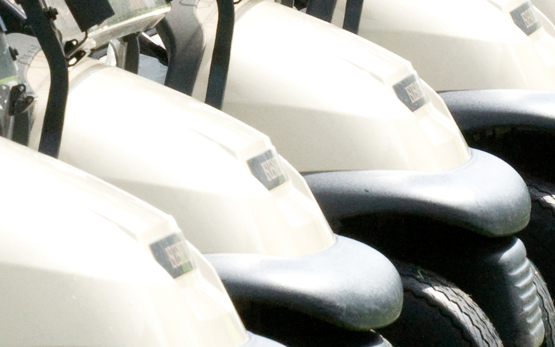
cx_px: -104
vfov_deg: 2.6
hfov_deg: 4.2
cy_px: 72
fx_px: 7564
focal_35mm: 500
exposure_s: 1/500
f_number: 11
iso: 400
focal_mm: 110
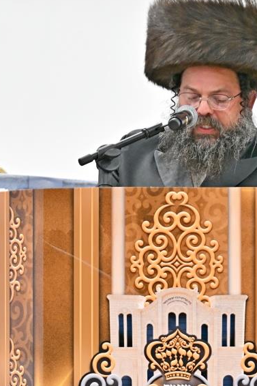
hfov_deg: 3.0
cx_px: 190
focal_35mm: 461
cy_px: 257
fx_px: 4939
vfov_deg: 4.5
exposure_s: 1/125
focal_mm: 170
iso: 400
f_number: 2.8
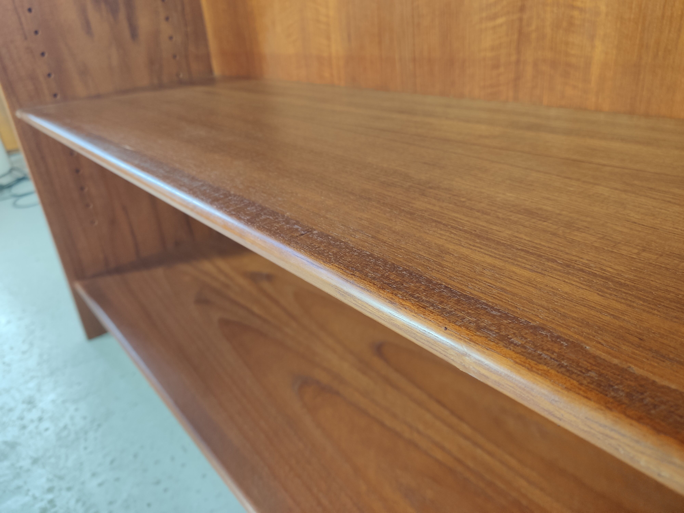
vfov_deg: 53.1
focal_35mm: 26
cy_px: 256
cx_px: 342
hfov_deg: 67.3
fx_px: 514
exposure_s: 1/100
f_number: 1.75
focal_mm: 4.75
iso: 319
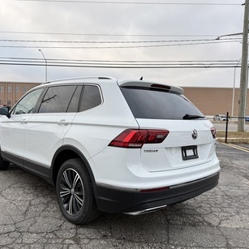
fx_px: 236
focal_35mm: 29
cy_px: 126
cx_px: 119
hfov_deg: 55.6
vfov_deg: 55.6
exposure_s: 1/121
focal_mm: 6.76
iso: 64
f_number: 1.78
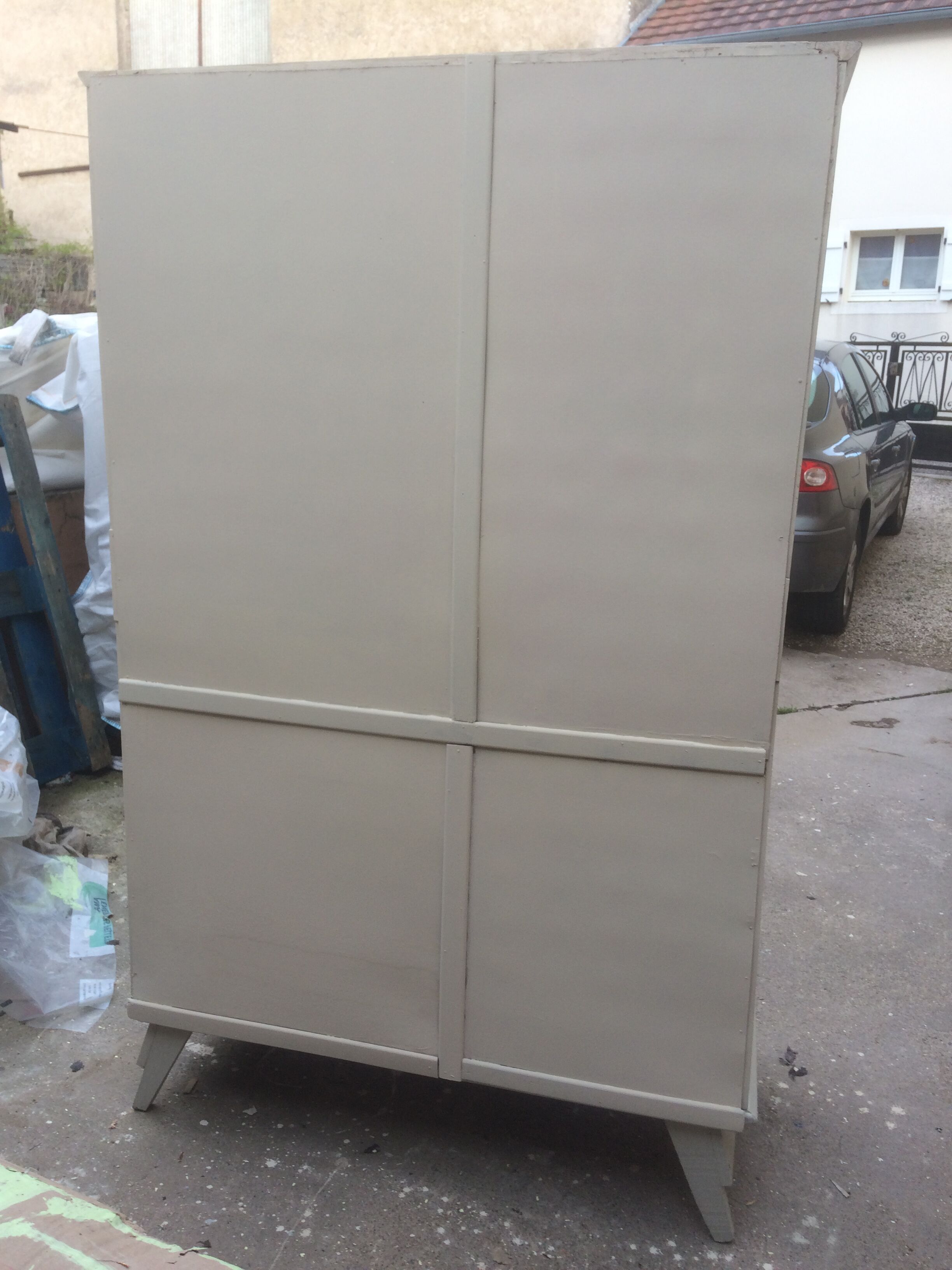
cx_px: 476
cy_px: 635
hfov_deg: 48.2
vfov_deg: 61.7
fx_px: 1063
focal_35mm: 29
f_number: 2.2
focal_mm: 4.15
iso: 32
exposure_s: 1/187
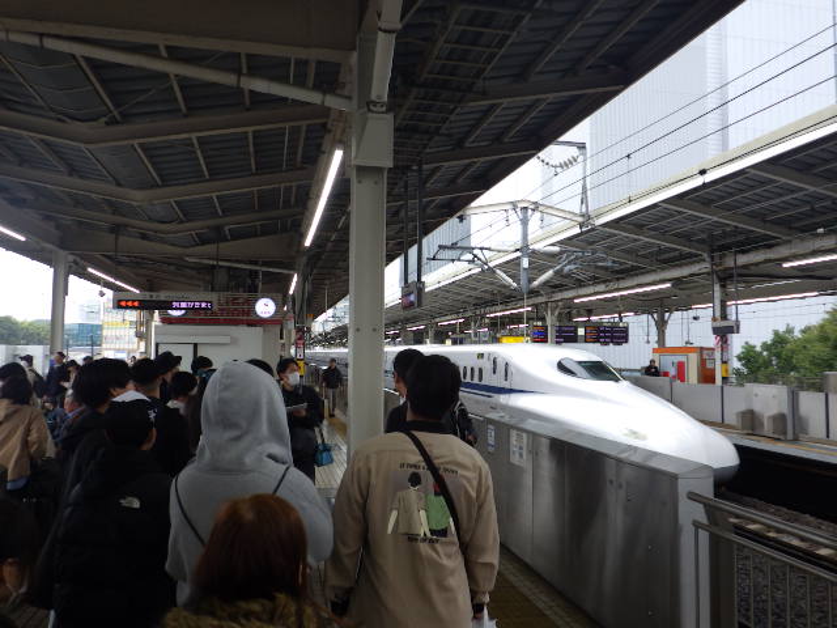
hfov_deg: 63.4
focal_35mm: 28
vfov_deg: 49.7
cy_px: 314
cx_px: 418
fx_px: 677
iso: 125
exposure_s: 1/80
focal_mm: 5
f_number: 3.5
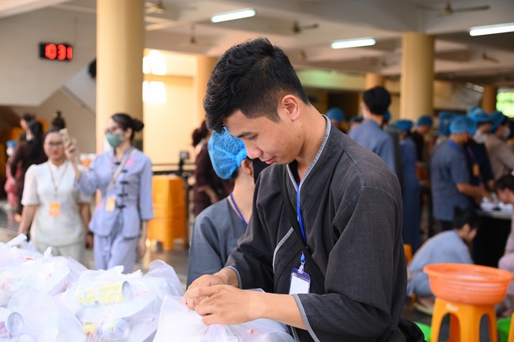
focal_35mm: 50
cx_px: 257
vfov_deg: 26.9
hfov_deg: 39.6
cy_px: 171
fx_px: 713
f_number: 4
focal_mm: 50
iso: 500
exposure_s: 1/160
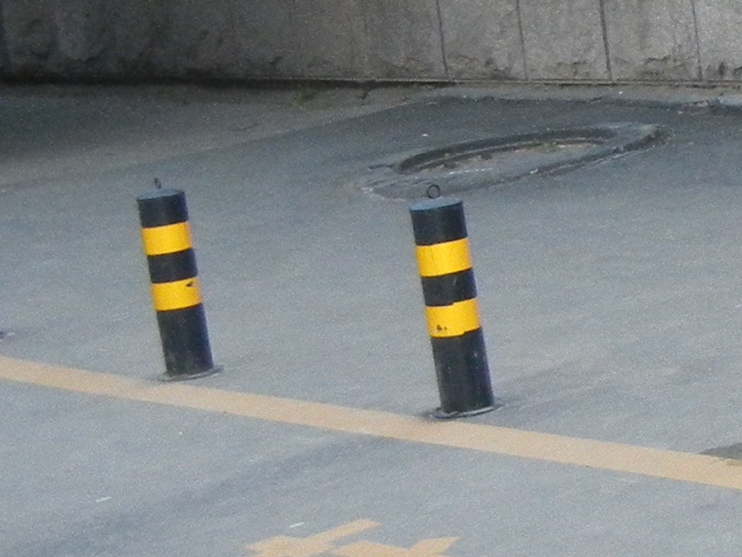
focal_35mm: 133
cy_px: 103
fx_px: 2852
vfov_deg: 11.1
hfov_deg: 13.8
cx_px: 1173
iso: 596
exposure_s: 1/30
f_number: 3.5
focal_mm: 5.4
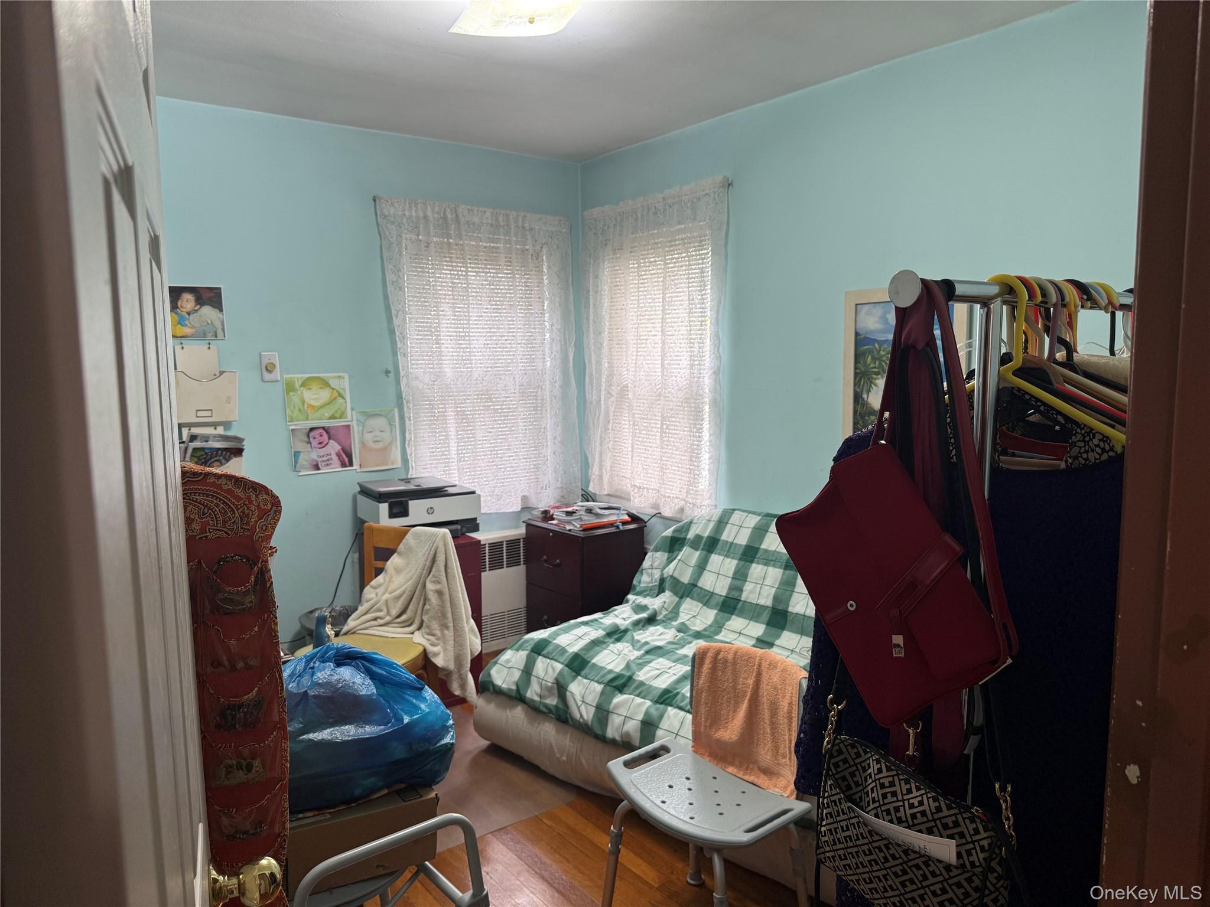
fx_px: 839
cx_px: 605
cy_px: 454
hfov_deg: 71.6
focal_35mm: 24
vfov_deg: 56.8
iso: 125
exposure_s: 1/60
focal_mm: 6.76
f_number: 1.78
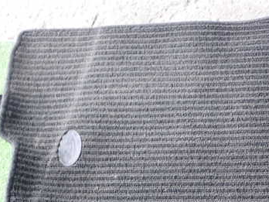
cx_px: 190
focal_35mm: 93
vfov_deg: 15.8
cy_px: 156
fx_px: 723
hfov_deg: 21.0
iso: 800
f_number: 3.3
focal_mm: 9.65
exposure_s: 1/30
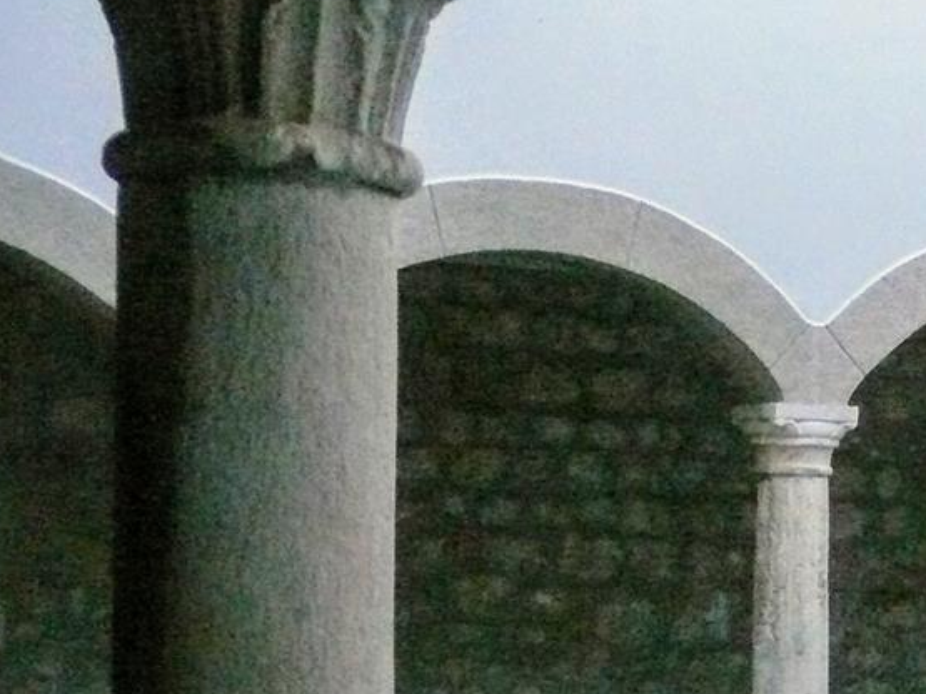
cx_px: 1320
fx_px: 2755
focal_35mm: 103
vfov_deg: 14.0
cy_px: 807
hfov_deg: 17.5
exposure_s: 1/20
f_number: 2.8
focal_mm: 7.4
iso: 800
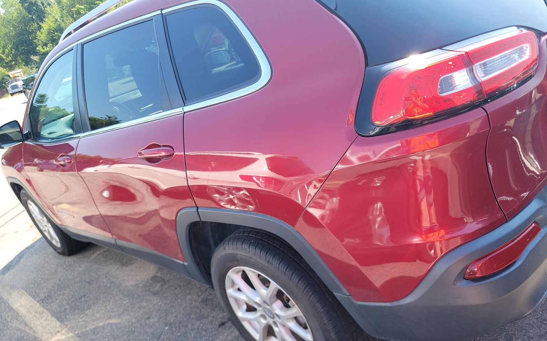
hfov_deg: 70.4
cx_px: 277
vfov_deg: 47.3
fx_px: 388
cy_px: 204
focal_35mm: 26
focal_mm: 6.7
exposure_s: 1/153
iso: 50
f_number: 1.8
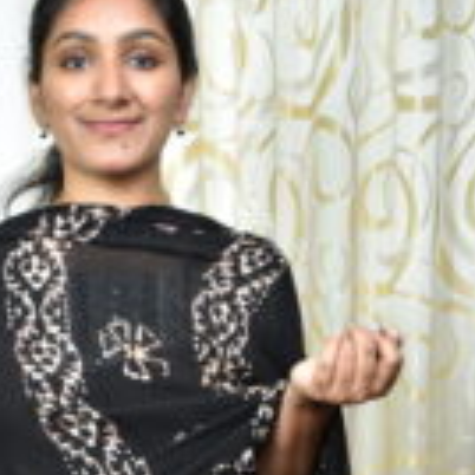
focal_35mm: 77
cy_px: 638
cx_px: 106
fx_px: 1195
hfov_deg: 22.2
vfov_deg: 20.3
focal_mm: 18
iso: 200
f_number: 4
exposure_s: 1/40
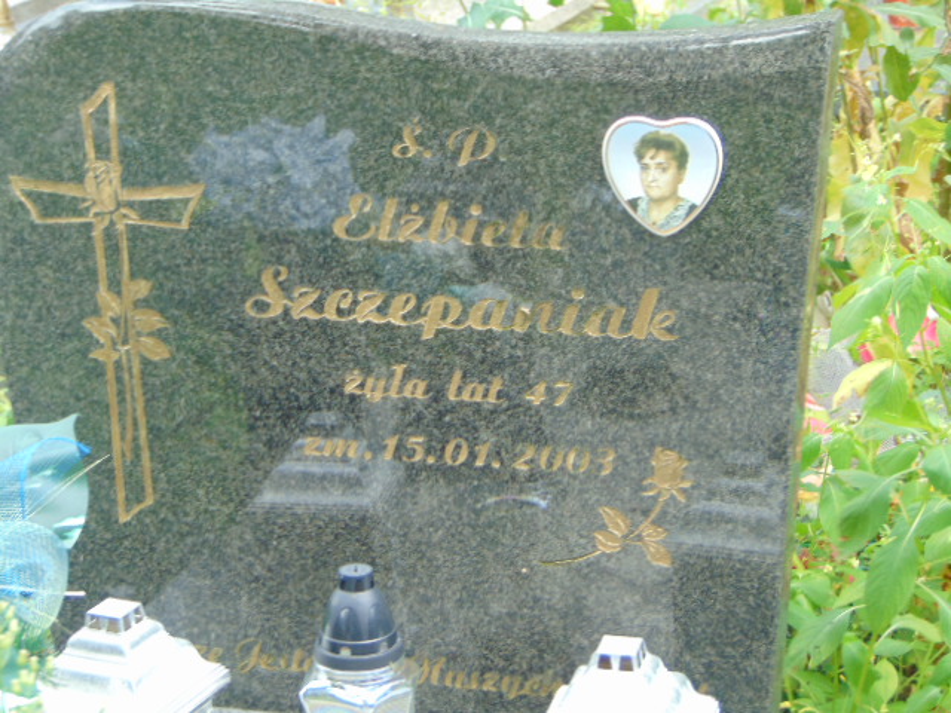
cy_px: 356
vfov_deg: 13.7
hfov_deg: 18.2
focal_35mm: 108
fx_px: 2967
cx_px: 476
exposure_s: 1/60
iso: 100
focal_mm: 19.4
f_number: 3.9
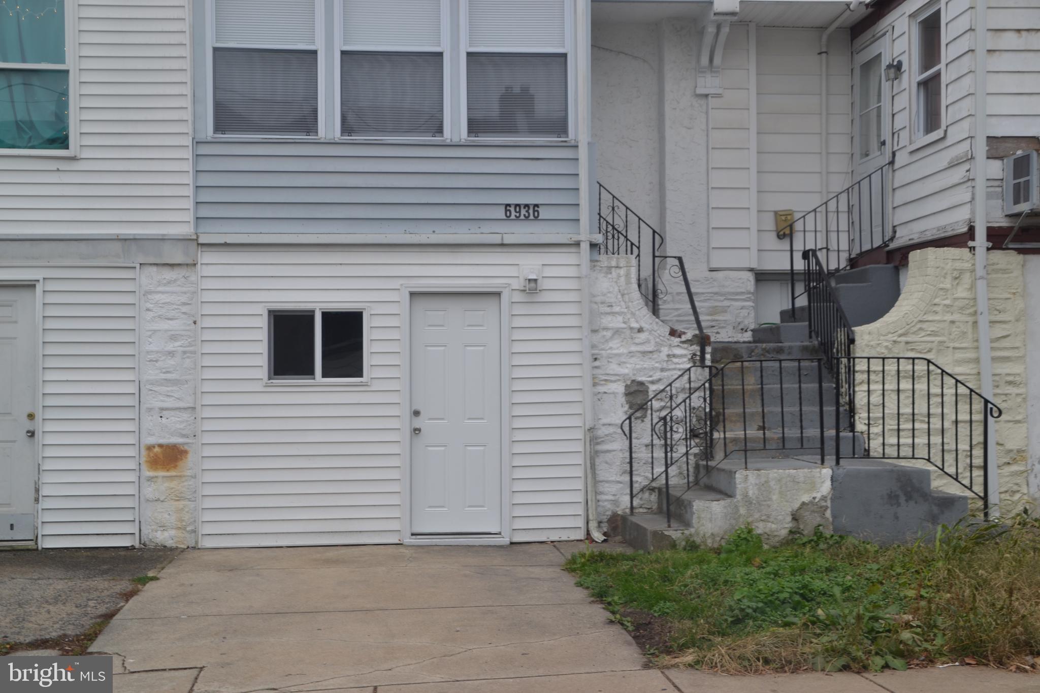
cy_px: 346
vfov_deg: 28.1
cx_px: 520
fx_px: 1386
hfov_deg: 41.1
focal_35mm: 48
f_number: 5.6
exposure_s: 1/125
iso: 125
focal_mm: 32
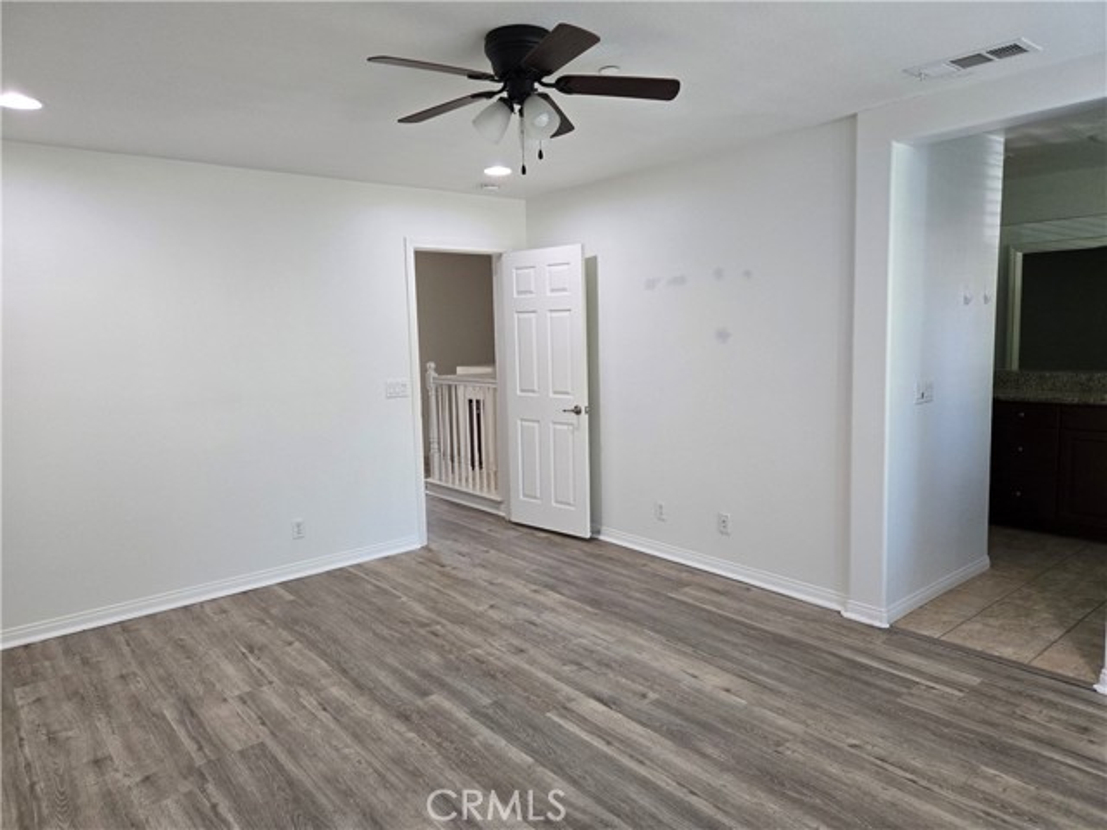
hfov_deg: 73.9
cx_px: 554
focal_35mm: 23
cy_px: 415
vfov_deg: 58.9
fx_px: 736
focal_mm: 5.4
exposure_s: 1/120
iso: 250
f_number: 1.8
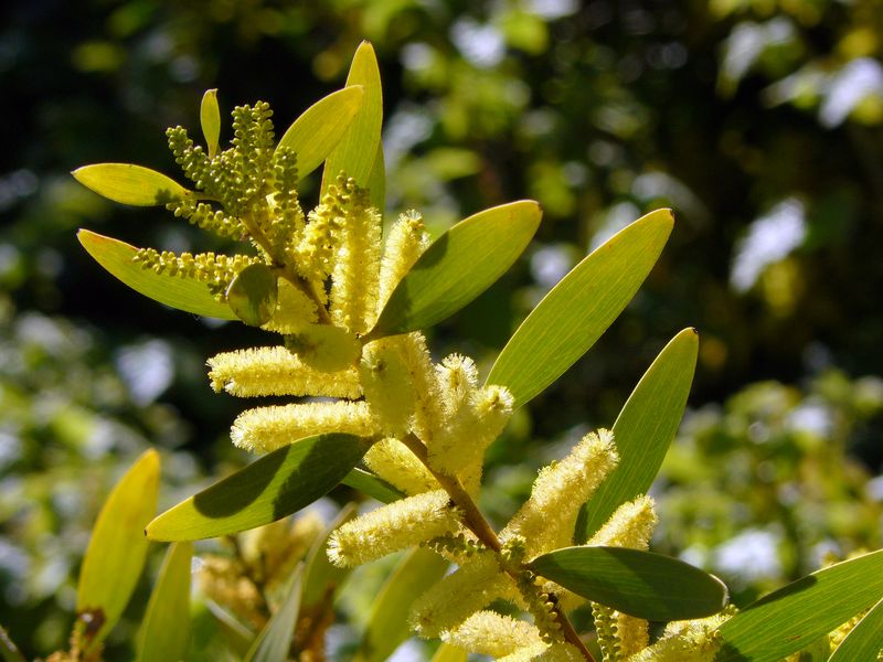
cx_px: 442
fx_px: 6836
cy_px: 331
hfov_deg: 7.4
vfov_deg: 5.5
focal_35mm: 268
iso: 100
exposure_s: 1/400
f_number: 5.6
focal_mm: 44.7
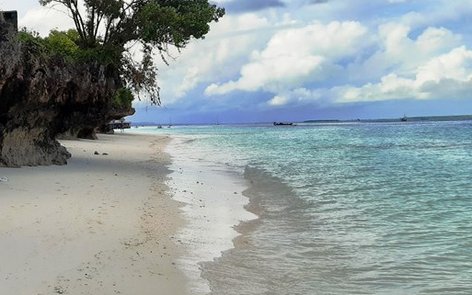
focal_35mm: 55
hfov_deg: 34.4
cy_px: -35
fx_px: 708
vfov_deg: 22.2
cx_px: 31
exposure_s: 1/7634
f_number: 1.7
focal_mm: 3.92
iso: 40
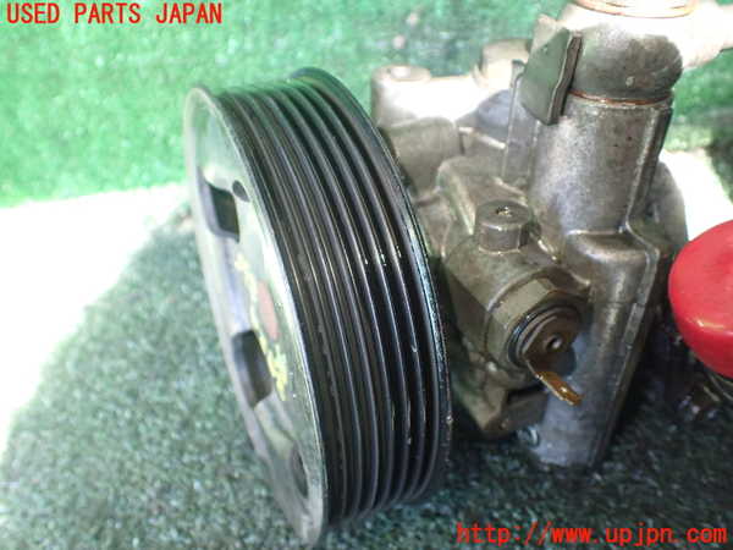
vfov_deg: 46.8
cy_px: 275
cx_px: 366
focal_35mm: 30
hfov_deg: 60.0
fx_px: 635
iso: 800
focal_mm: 5.4
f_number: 2.3
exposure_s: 1/125
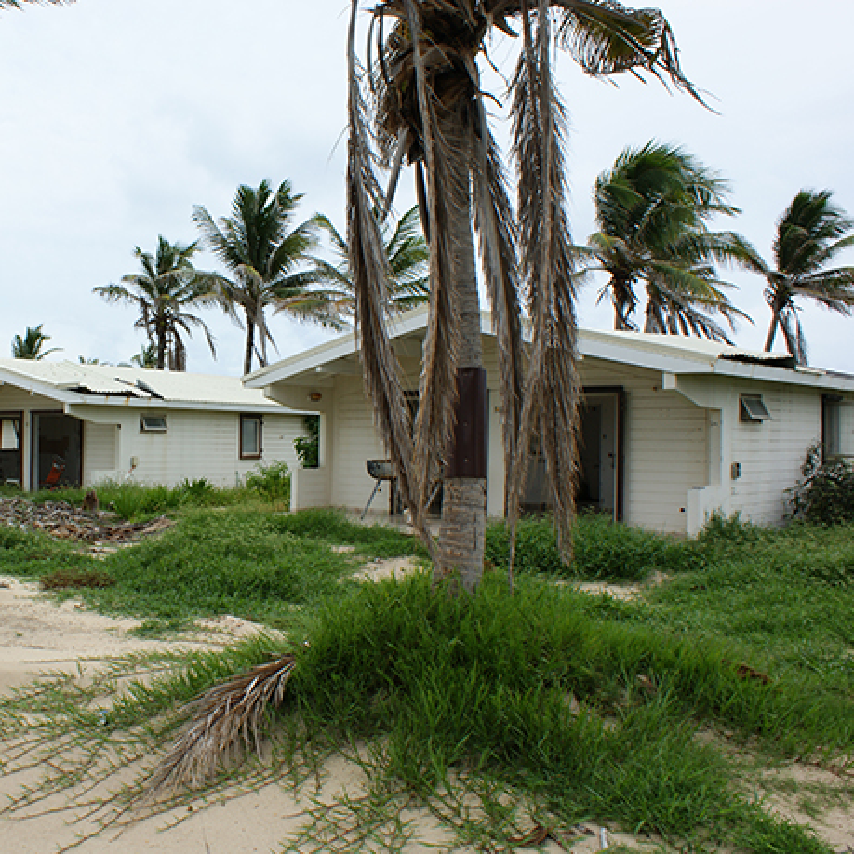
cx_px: 218
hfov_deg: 45.6
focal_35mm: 35
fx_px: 977
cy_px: 428
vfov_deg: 47.2
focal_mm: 18
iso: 100
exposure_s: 1/125
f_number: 10
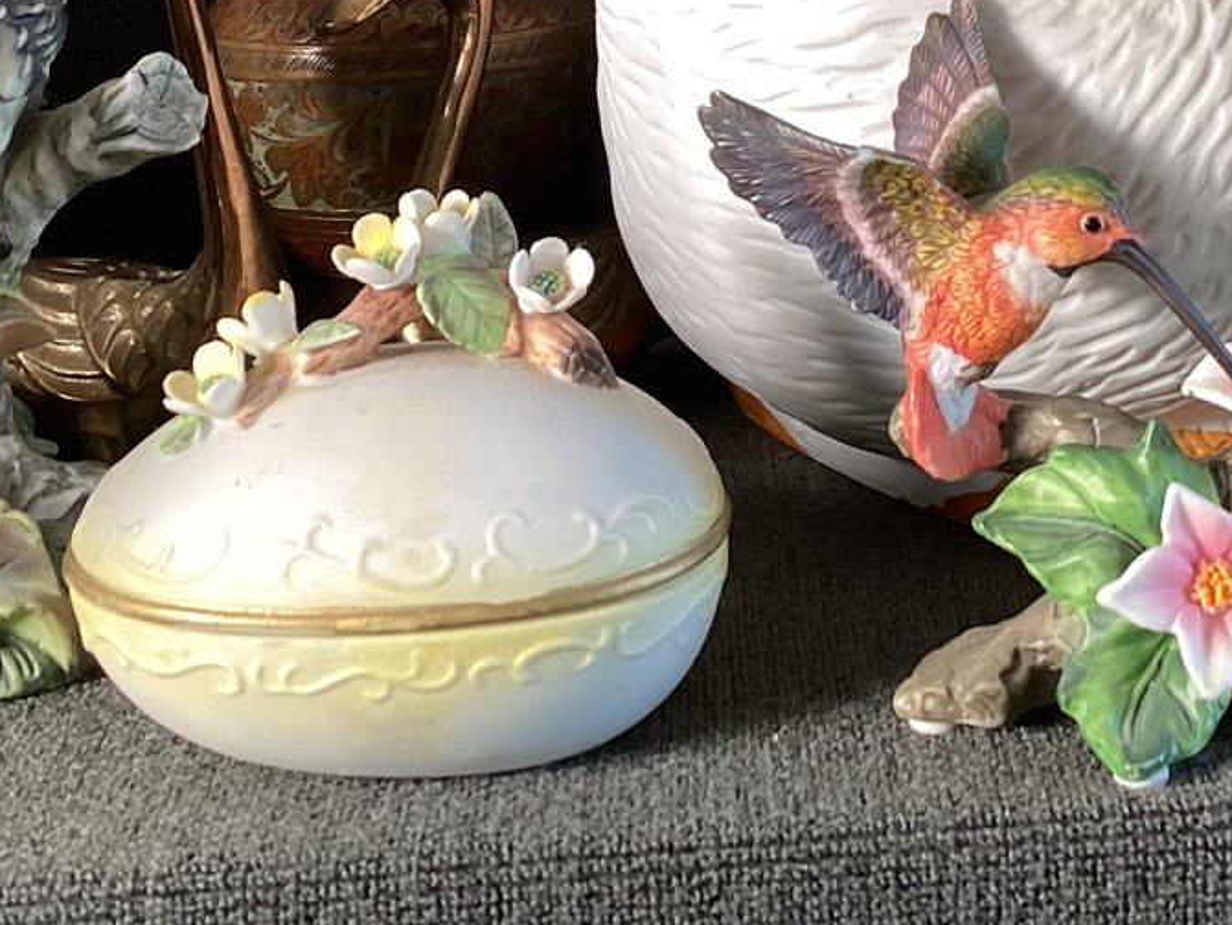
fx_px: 2492
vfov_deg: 20.1
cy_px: -86
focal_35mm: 70
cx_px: 816
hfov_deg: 27.6
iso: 80
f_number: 2.4
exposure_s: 1/60
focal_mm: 3.3
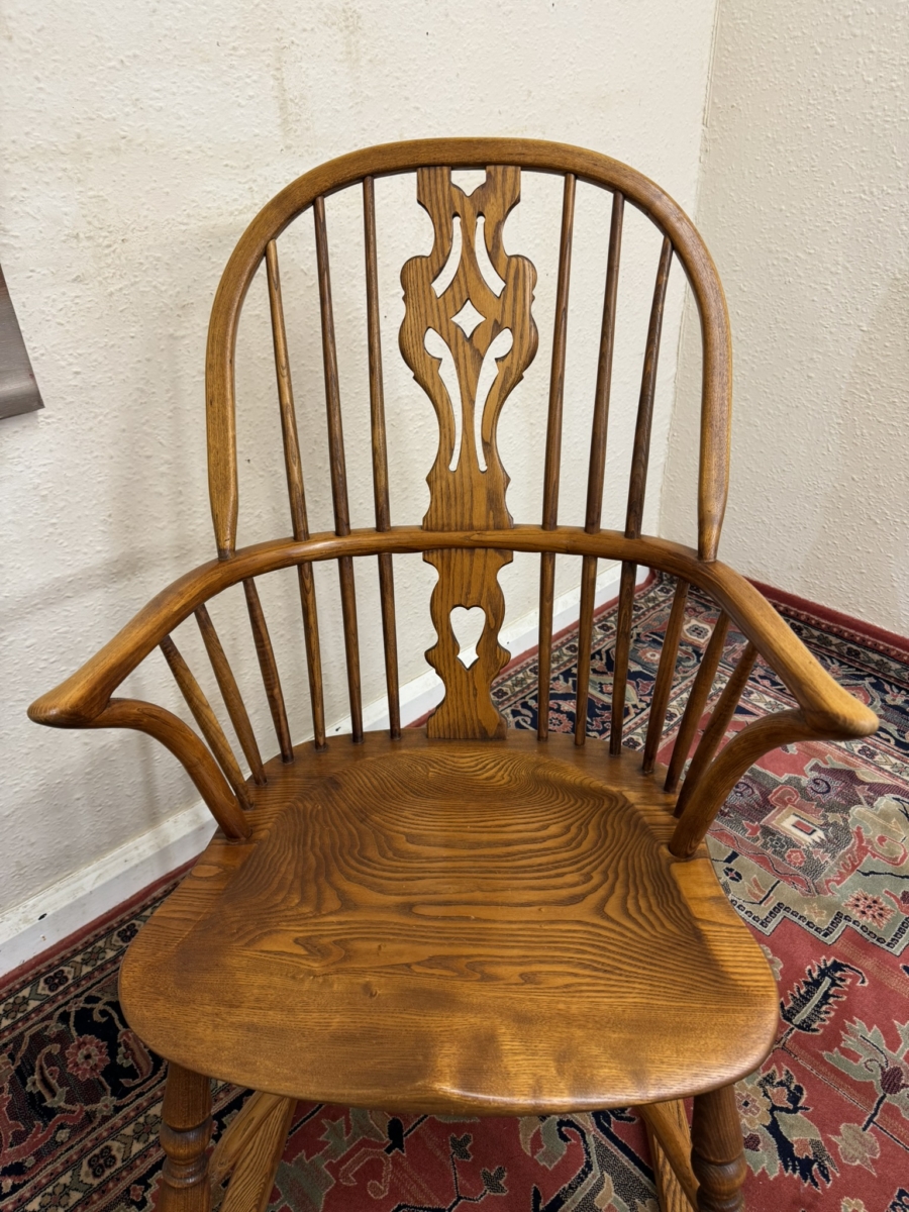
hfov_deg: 56.8
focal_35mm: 24
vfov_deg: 71.6
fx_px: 840
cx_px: 454
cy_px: 606
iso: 125
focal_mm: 6.76
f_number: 1.78
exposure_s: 1/50
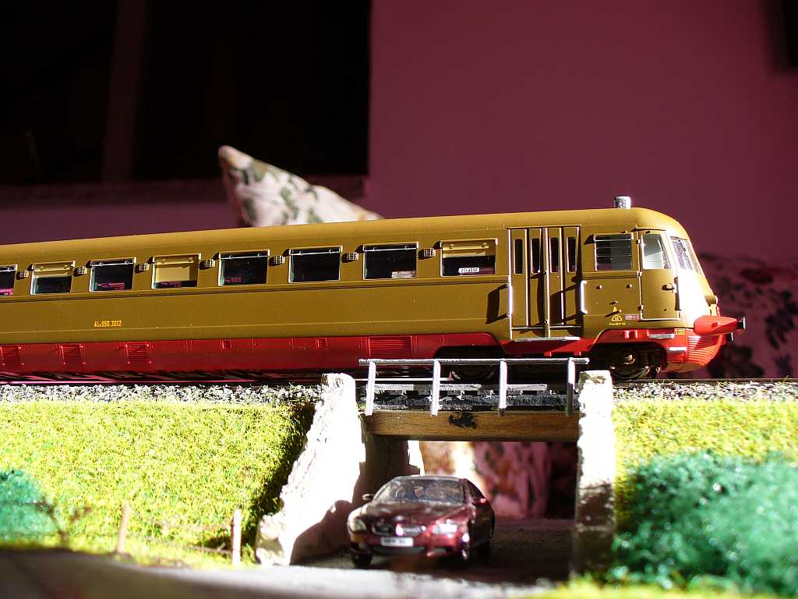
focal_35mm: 37
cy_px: 300
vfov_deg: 38.7
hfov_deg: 50.1
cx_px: 399
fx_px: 853
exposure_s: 1/125
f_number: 2.8
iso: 80
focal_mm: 6.1
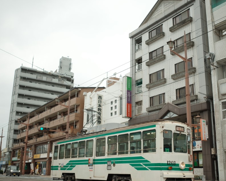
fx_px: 254
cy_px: 105
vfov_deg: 39.0
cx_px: 128
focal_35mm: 38
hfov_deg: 47.8
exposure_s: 1/800
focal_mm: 18.3
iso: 320
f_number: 2.8
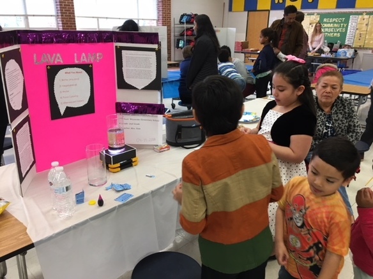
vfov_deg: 48.2
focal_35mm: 29
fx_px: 312
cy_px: 140
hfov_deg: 61.7
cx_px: 186
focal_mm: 4.15
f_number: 2.2
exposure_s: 1/30
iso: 80
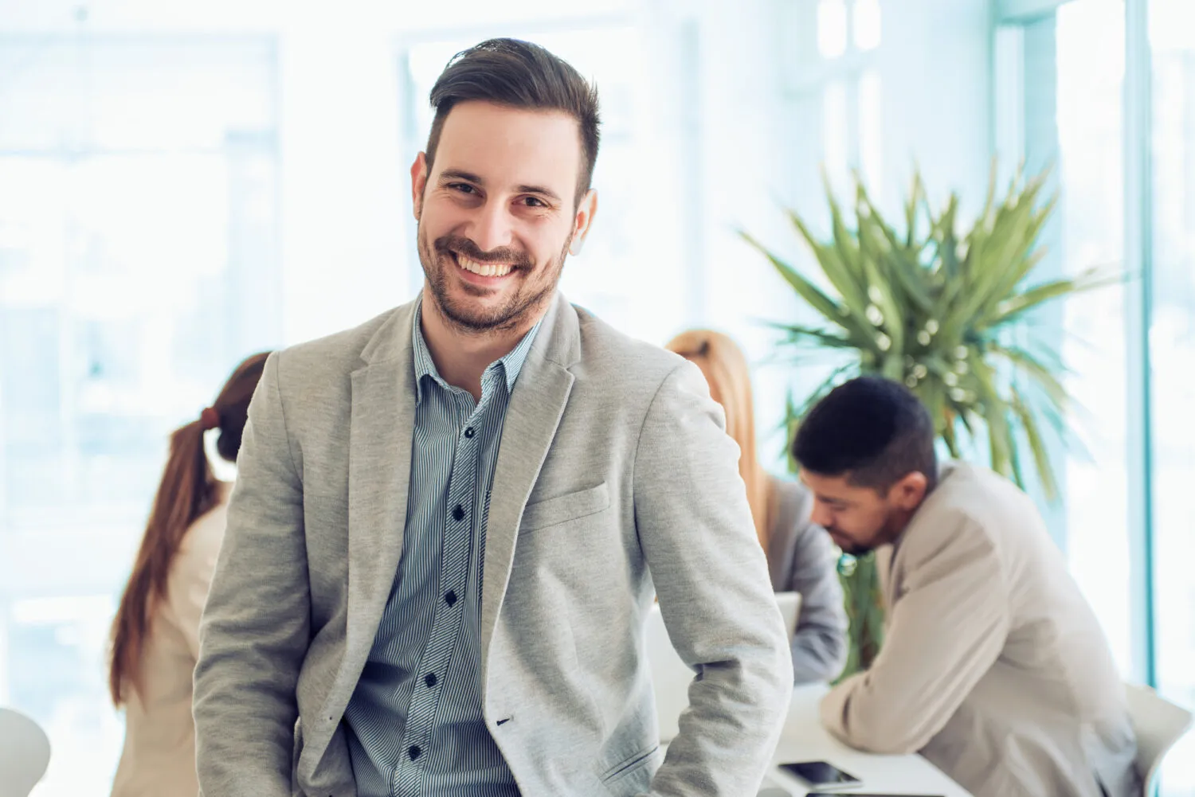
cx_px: 598
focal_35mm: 70
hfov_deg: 28.8
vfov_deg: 19.5
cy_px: 398
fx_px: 2324
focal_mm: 70
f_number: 2.8
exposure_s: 1/125
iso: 320
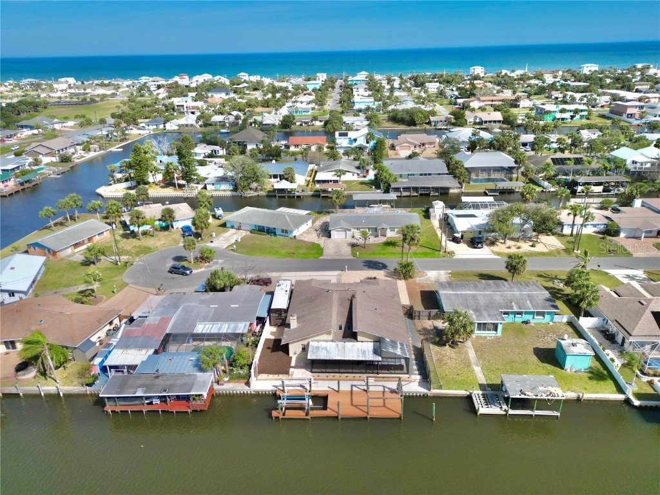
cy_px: 248
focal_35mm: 24
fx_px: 458
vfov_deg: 56.8
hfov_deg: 71.6
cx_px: 330
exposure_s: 1/5000
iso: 110
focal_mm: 6.72
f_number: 1.7
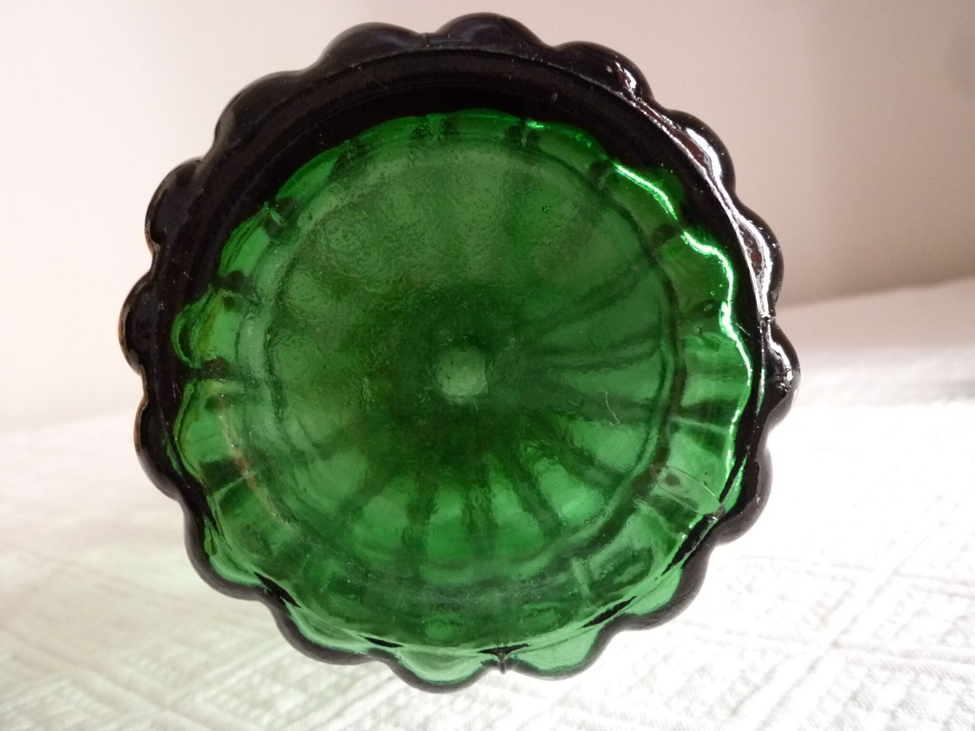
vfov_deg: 54.9
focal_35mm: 25
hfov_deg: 69.4
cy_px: 366
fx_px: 704
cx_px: 488
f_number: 2.8
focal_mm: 4.5
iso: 400
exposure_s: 1/13
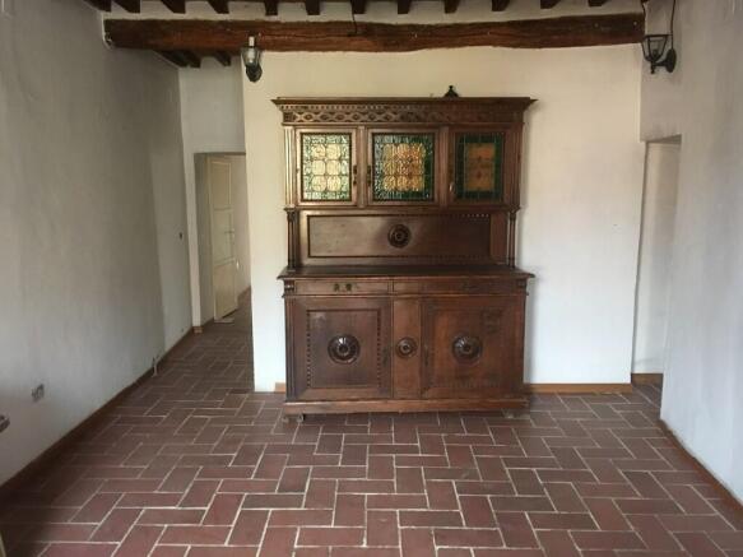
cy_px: 278
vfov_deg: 48.2
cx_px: 372
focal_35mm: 29
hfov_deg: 61.7
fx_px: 622
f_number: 2.2
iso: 200
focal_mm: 4.15
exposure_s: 1/25
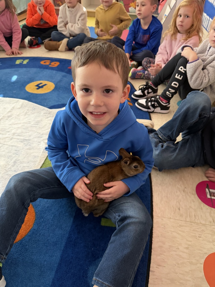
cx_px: 108
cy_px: 144
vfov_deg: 71.6
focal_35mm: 24
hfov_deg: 56.8
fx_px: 199
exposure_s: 1/60
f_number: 1.78
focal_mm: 6.76
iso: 500
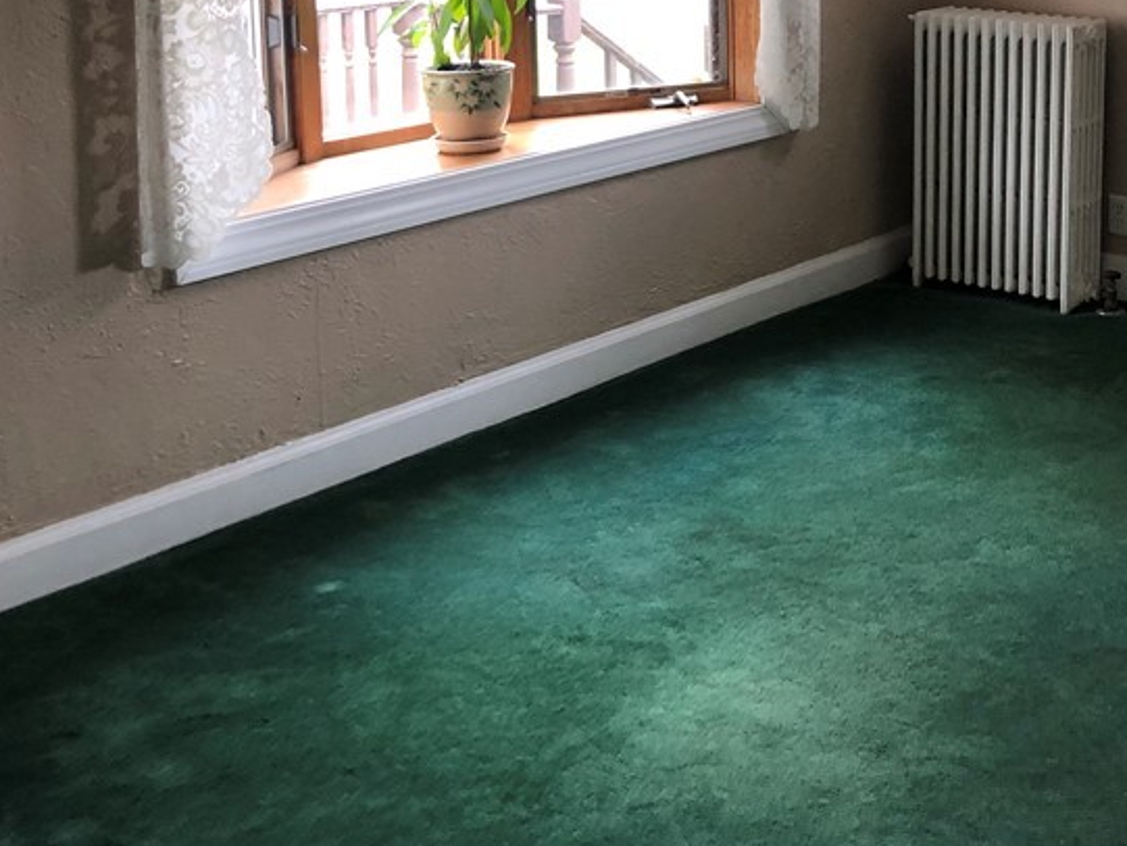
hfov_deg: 34.3
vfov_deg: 26.5
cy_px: 69
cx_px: 994
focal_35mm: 53
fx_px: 1726
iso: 40
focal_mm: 3.99
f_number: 1.8
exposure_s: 1/15
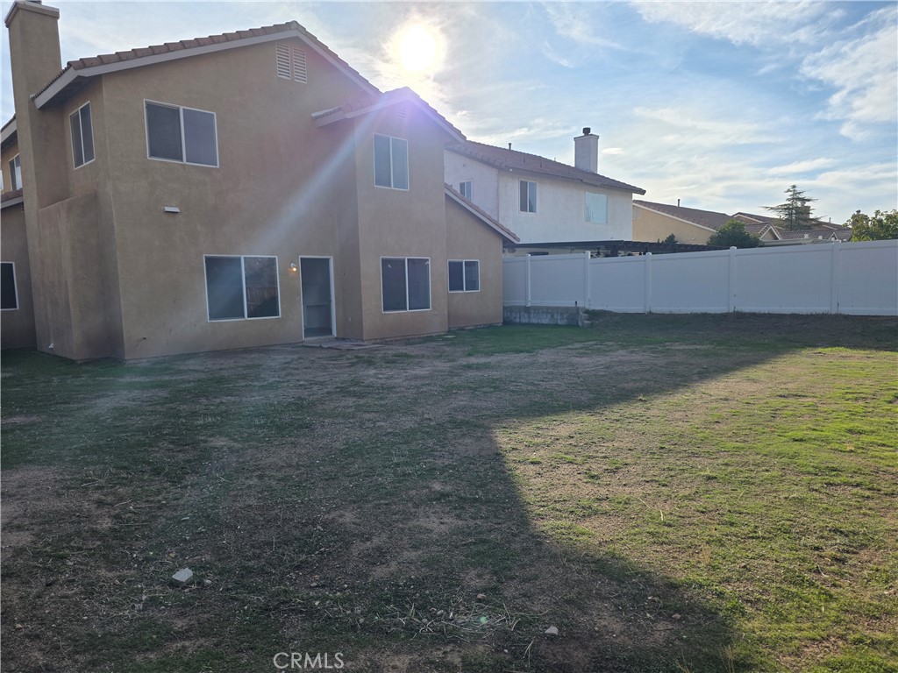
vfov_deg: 58.9
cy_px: 336
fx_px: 597
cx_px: 449
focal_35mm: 23
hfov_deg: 73.9
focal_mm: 6.3
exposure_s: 1/7944
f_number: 1.7
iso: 50
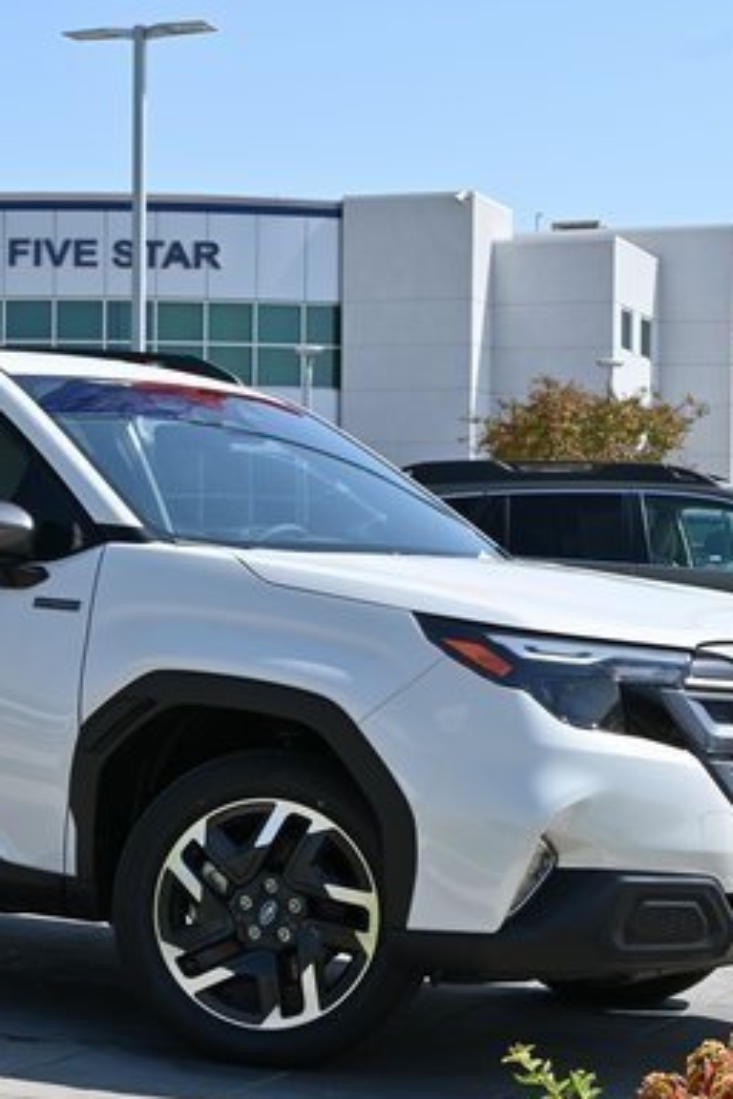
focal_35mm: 90
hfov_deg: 15.1
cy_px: 591
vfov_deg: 22.6
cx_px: 112
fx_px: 2749
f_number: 9
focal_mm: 36
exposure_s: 1/250
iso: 110
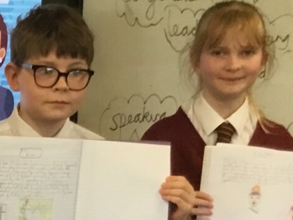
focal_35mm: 134
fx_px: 1134
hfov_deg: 13.8
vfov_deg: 10.8
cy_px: 301
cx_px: -146
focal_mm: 3.3
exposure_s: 1/33
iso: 64
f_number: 2.4
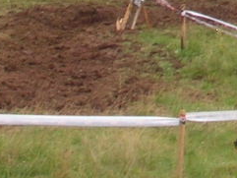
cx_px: 664
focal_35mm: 696
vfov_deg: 2.1
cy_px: -373
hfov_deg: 2.8
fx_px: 4768
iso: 50
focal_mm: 17.4
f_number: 4.9
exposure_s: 1/102
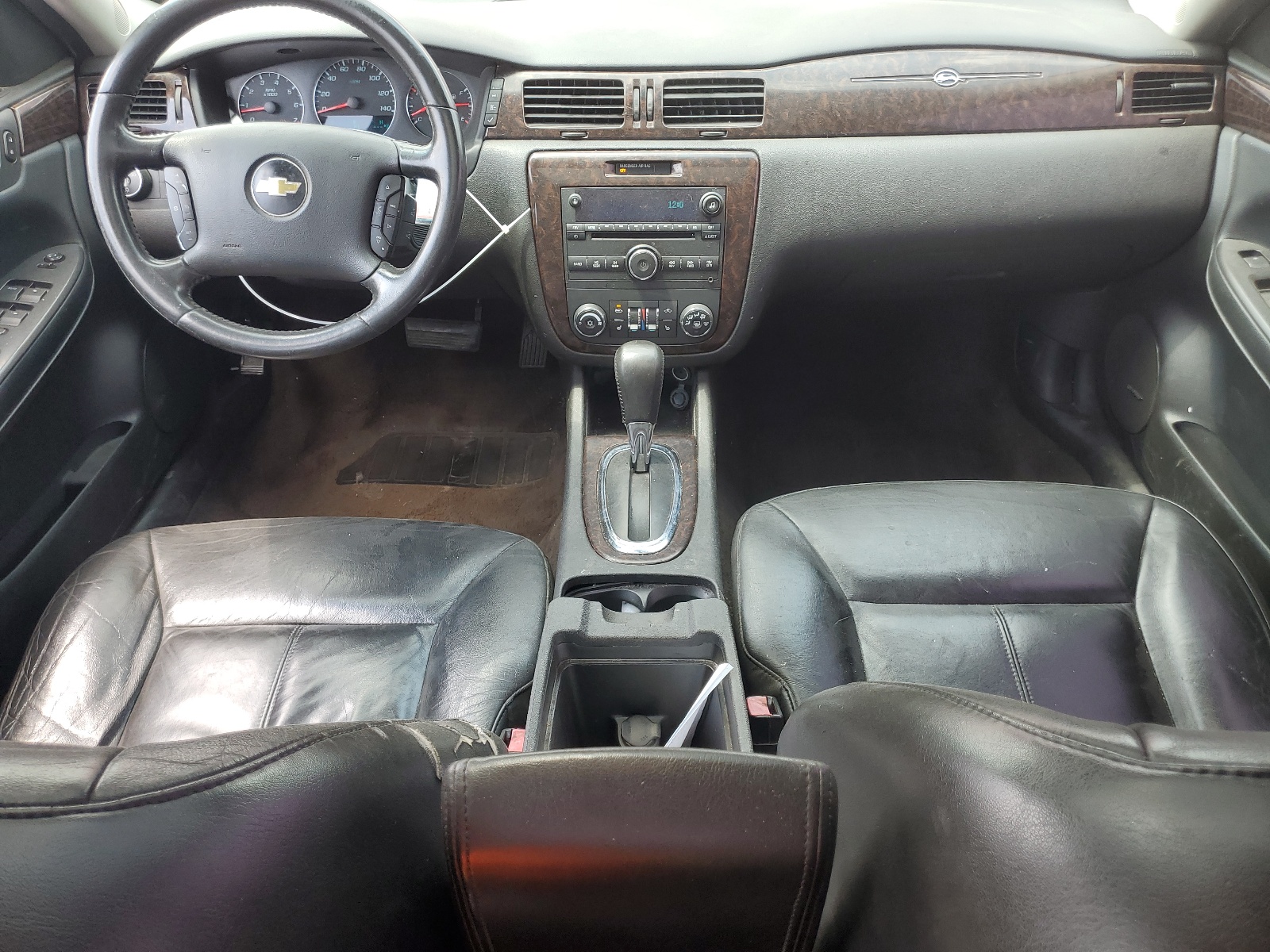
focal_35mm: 26
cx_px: 635
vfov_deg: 53.1
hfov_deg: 67.3
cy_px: 476
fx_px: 954
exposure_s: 1/159
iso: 50
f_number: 1.5
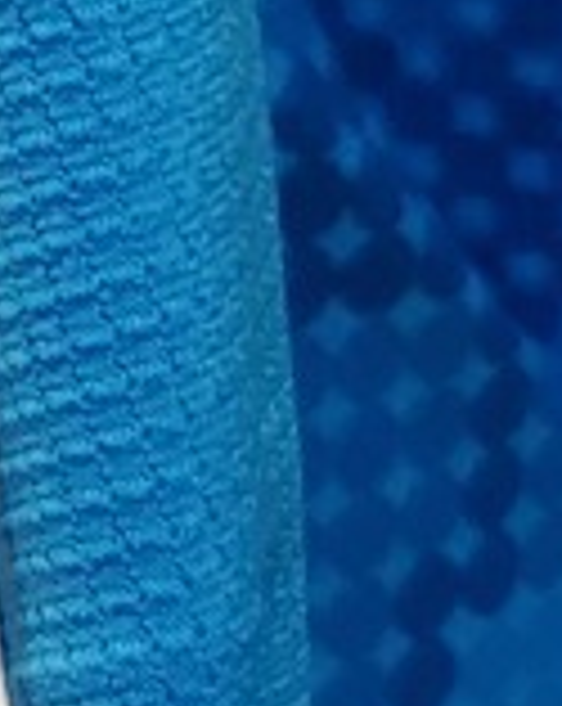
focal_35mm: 175
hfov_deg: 8.2
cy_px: -40
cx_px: -746
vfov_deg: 10.9
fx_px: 3649
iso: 800
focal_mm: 4.3
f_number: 1.5
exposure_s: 1/50
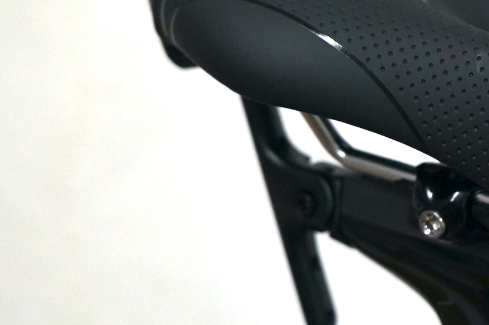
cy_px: 186
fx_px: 1655
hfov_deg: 16.5
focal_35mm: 122
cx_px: 459
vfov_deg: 11.2
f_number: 4.5
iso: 2000
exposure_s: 1/160
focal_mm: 48
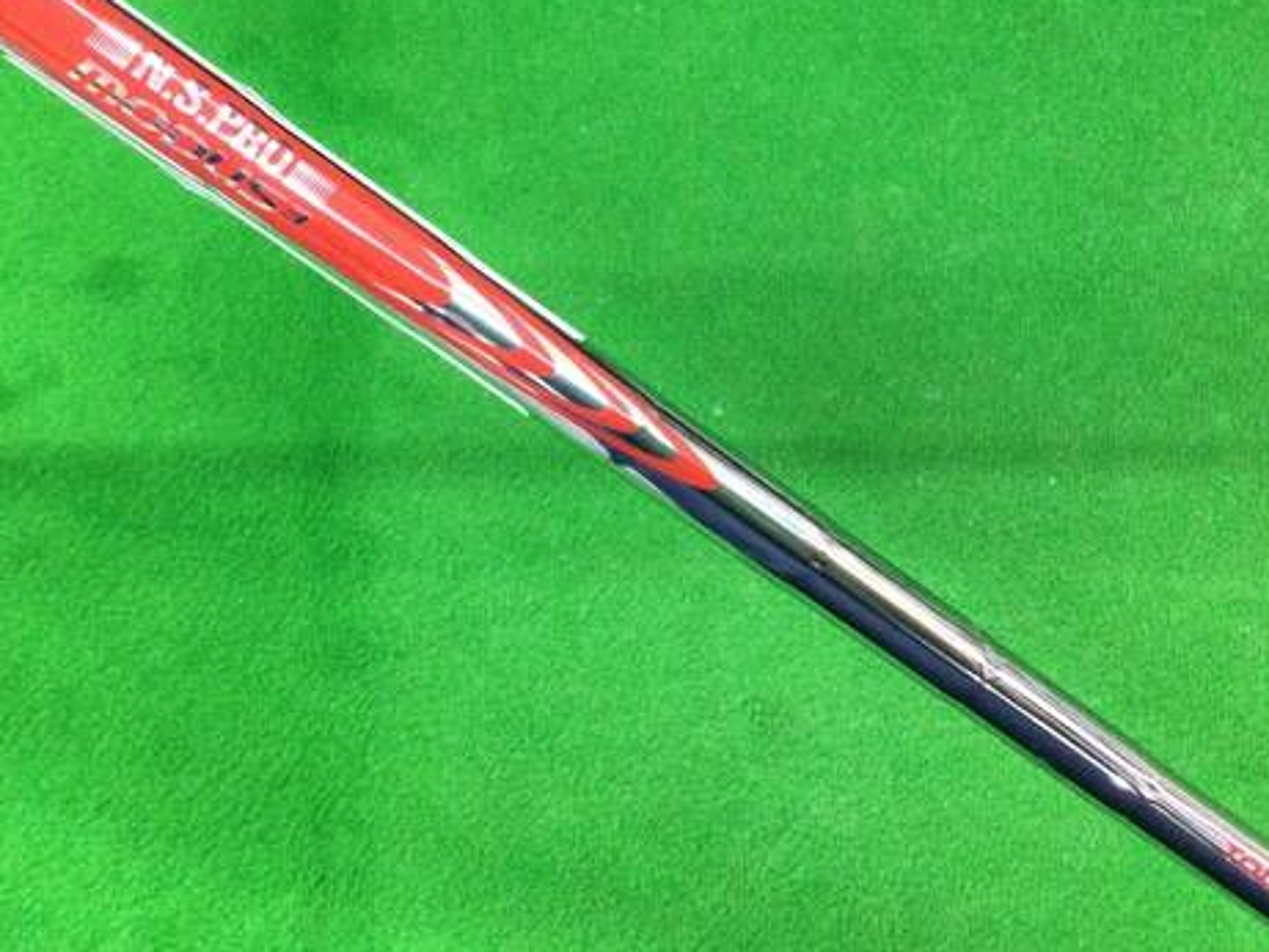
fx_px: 1577
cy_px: 382
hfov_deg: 43.8
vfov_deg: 33.5
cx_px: 683
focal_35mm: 43
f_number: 2.4
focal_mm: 3.3
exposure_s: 1/30
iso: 200
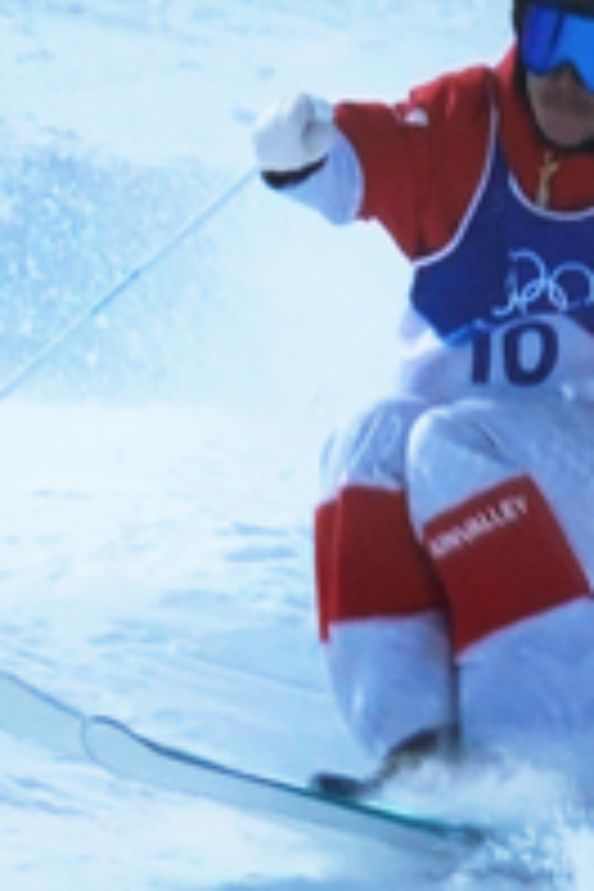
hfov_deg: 3.6
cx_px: 32
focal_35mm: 383
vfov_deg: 5.4
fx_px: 9479
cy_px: 515
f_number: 5.6
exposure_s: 1/250
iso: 160
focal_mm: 110
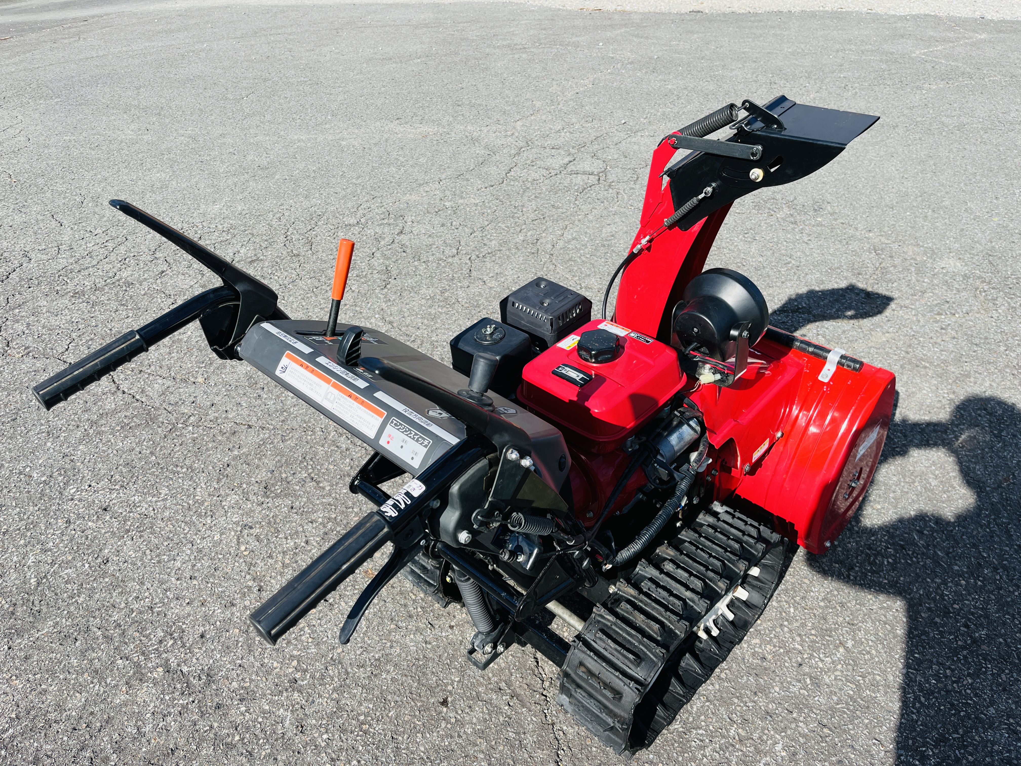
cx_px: 510
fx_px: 767
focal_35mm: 26
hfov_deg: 67.3
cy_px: 383
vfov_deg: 53.1
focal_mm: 5.1
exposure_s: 1/2101
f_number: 1.6
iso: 50
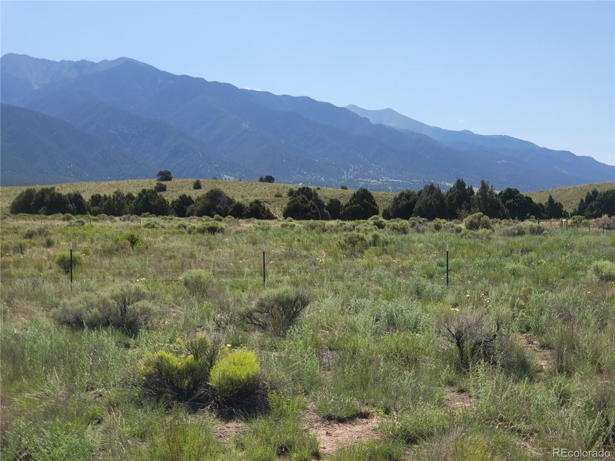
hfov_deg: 36.8
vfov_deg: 28.0
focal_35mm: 52
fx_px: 924
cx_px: 308
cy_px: 230
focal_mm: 6
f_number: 2.4
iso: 25
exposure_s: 1/1044
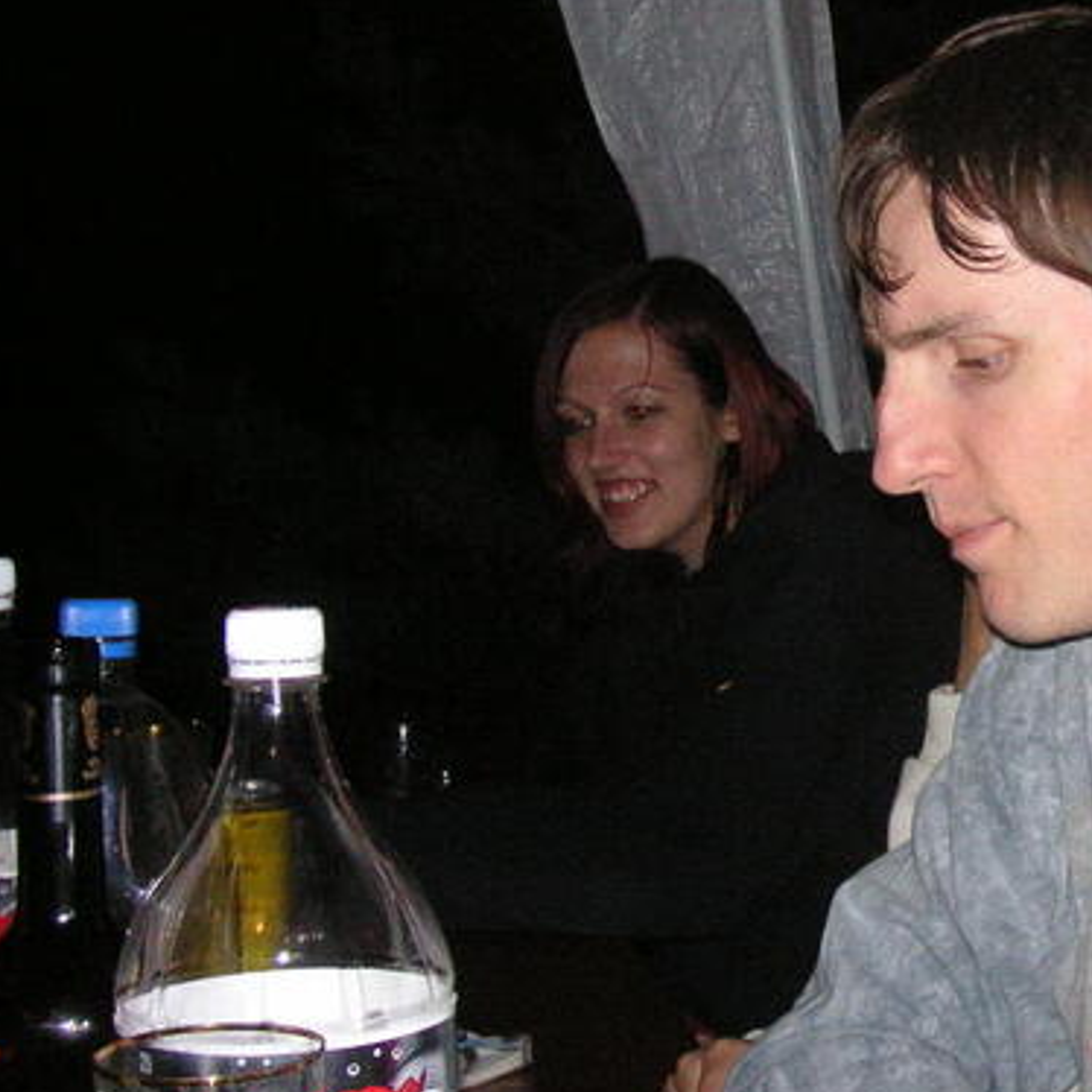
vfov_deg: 24.6
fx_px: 2498
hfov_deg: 23.4
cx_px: 1145
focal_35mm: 70
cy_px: 397
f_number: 2.8
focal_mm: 6.1
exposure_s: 1/45
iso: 160
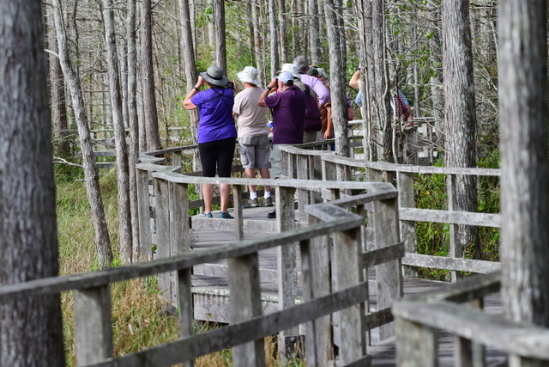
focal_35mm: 315
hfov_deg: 6.5
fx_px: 4805
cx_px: 274
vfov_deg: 4.4
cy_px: 184
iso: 640
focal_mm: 210
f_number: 9
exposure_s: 1/500
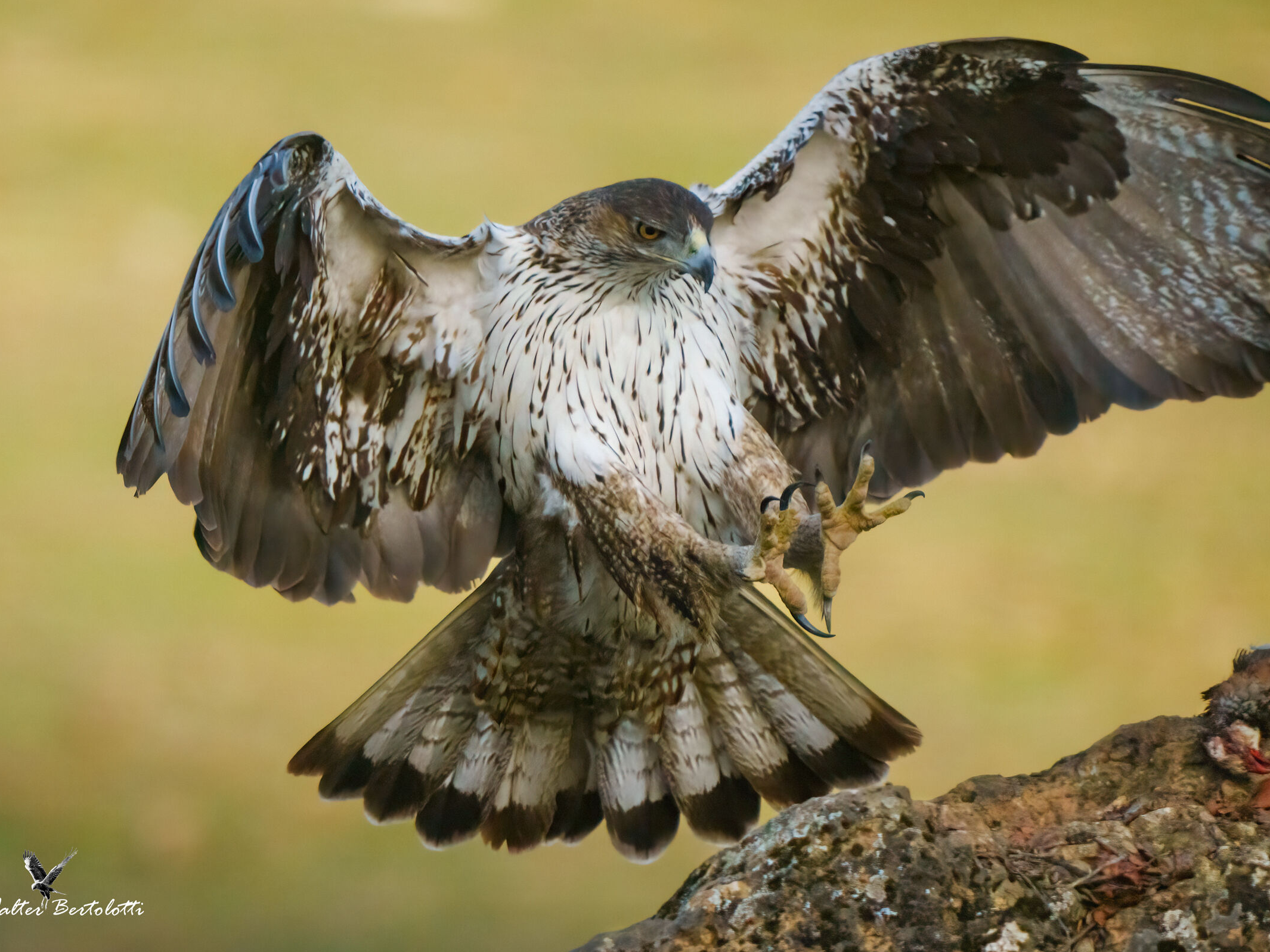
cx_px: 641
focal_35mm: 650
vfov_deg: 2.3
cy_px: 476
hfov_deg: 3.1
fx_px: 23850
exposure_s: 1/2500
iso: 5000
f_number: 6.3
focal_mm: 600
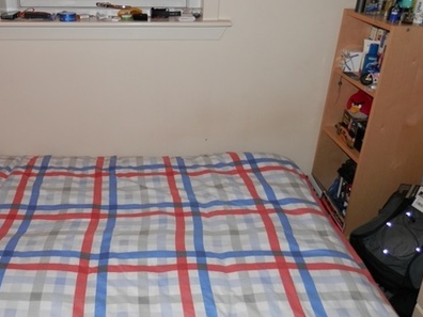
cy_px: 131
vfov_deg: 39.5
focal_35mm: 36
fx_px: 440
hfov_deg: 50.6
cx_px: 150
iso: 100
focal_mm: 4.5
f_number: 3
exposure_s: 1/30
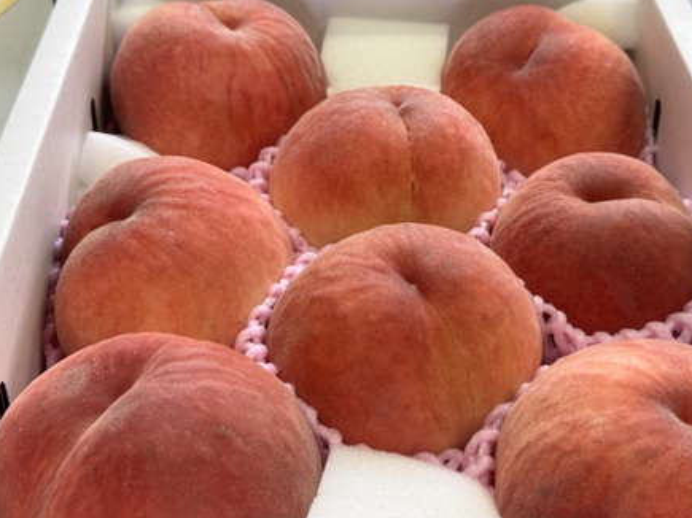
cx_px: 375
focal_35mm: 53
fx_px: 1059
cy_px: 261
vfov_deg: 27.5
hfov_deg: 36.2
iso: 160
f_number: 1.78
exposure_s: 1/50
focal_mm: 6.76
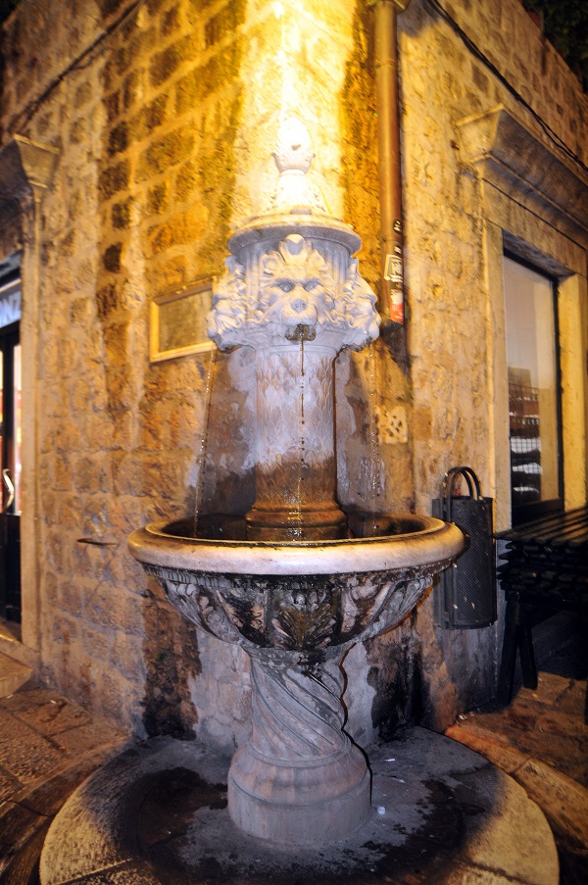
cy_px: 442
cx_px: 294
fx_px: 626
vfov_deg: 70.5
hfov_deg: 50.3
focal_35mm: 26
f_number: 2.8
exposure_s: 1/8
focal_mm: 17
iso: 400
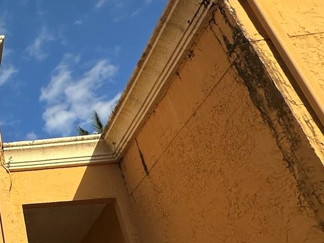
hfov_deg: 32.7
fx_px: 384
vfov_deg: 32.6
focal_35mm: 41
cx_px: -107
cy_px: 238
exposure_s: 1/2882
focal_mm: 2.22
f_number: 2.2
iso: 50
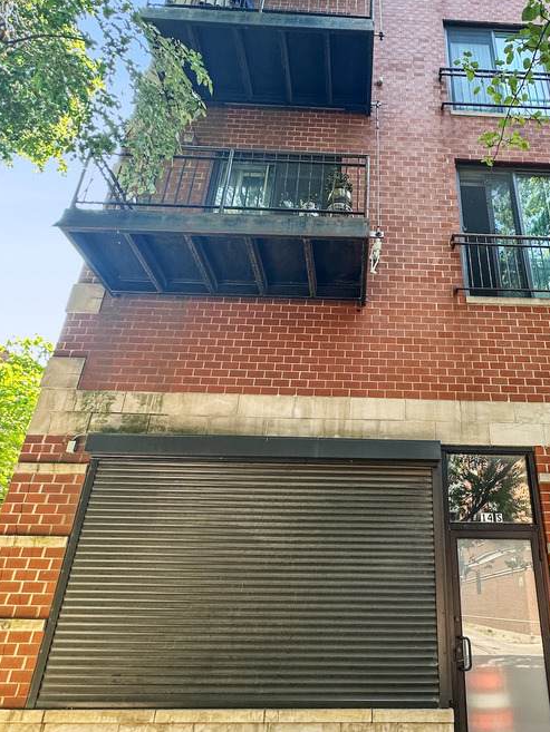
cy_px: 382
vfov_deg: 73.9
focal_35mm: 23
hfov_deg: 57.3
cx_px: 376
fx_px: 487
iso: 125
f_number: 2.2
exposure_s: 1/120
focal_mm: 2.22
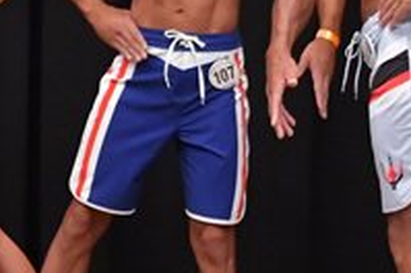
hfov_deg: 2.8
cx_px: -160
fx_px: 8321
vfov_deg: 1.9
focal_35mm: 730
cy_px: 29
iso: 6400
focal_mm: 125
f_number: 5.6
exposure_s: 1/400
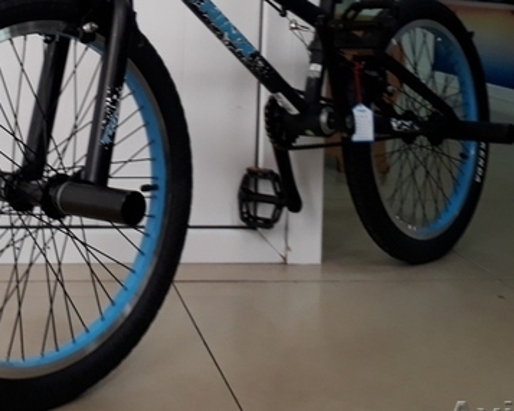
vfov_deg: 24.7
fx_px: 898
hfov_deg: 31.4
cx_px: 134
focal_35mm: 59
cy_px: 7
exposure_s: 1/33
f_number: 1.9
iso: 100
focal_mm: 3.6
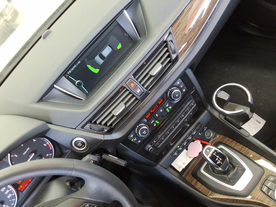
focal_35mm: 28
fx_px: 223
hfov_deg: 63.4
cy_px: 104
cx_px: 138
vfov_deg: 49.7
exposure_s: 1/30
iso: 177
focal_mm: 2.91
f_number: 1.9
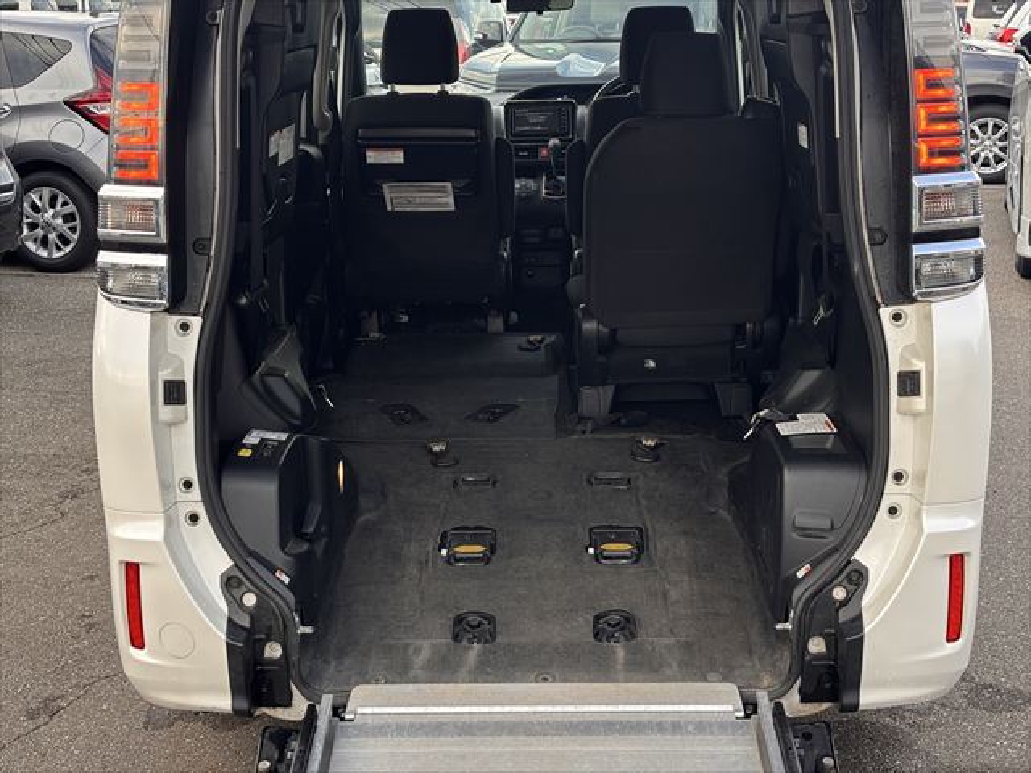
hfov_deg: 36.8
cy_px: 386
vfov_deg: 28.0
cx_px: 516
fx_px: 1549
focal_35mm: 52
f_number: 1.6
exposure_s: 1/60
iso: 64
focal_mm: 5.96
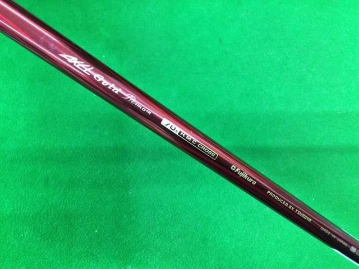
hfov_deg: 58.4
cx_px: 180
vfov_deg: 45.4
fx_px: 321
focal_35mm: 31
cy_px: 134
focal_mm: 3.3
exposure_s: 1/20
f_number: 2.4
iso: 200
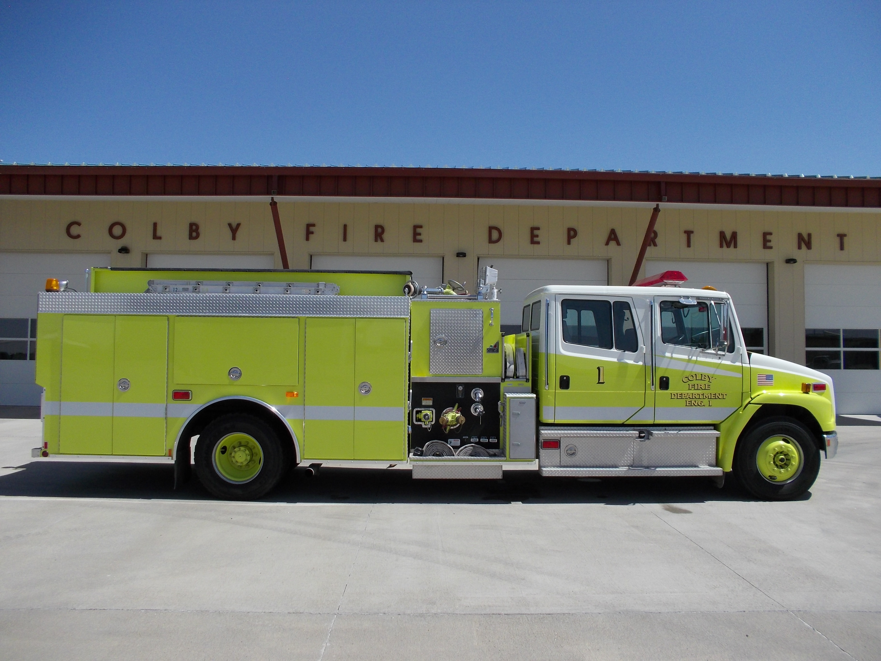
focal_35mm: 29
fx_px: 738
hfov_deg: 61.7
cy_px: 330
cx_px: 440
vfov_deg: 48.2
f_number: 3.3
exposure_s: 1/1000
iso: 80
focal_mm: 4.1
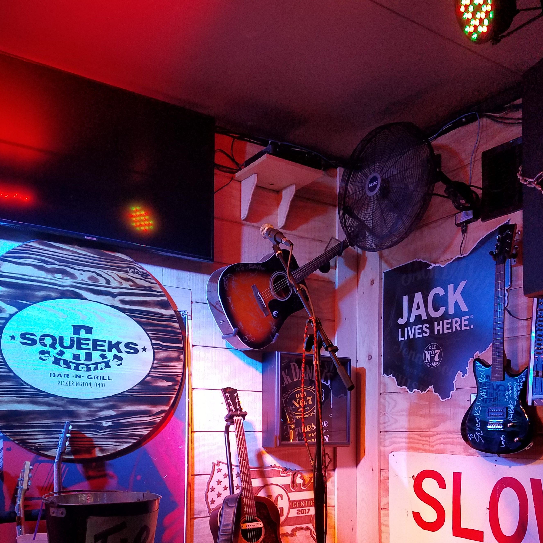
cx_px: 284
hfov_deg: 47.2
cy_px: 412
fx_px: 621
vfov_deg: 45.5
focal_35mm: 35
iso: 160
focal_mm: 4.2
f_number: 1.7
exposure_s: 1/24
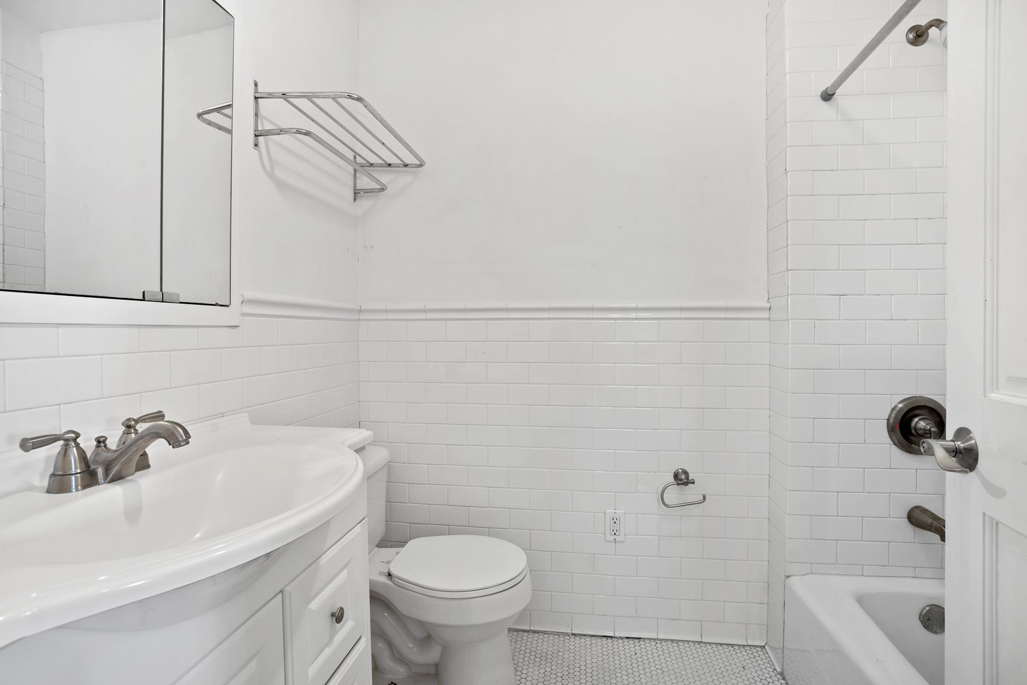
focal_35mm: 17
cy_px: 342
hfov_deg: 93.3
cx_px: 514
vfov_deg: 70.4
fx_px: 485
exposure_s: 3.2
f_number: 8
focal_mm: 17
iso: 100
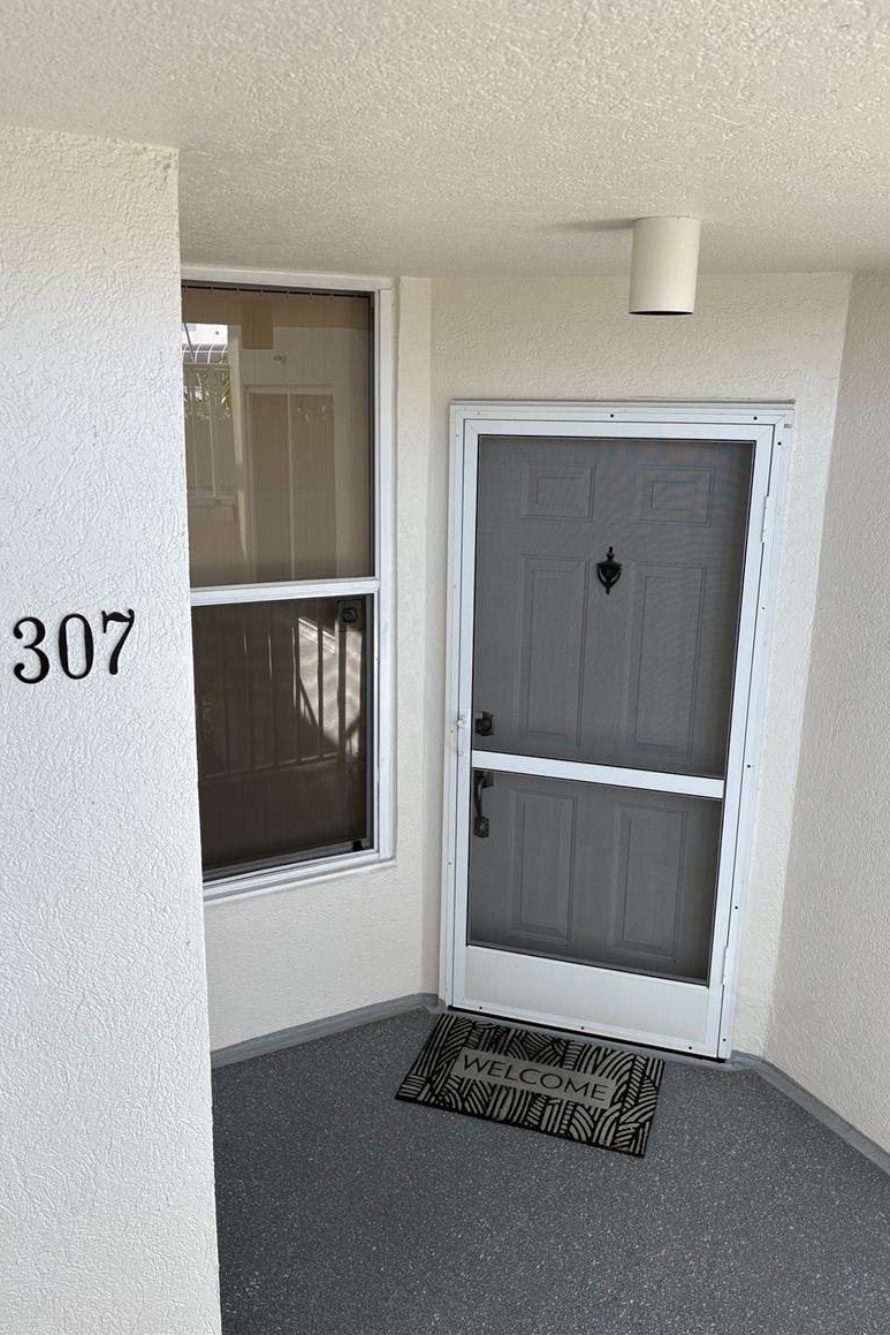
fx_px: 1038
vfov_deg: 65.5
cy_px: 645
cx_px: 448
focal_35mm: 28
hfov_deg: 46.4
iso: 40
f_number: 1.6
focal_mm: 5.96
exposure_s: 1/304
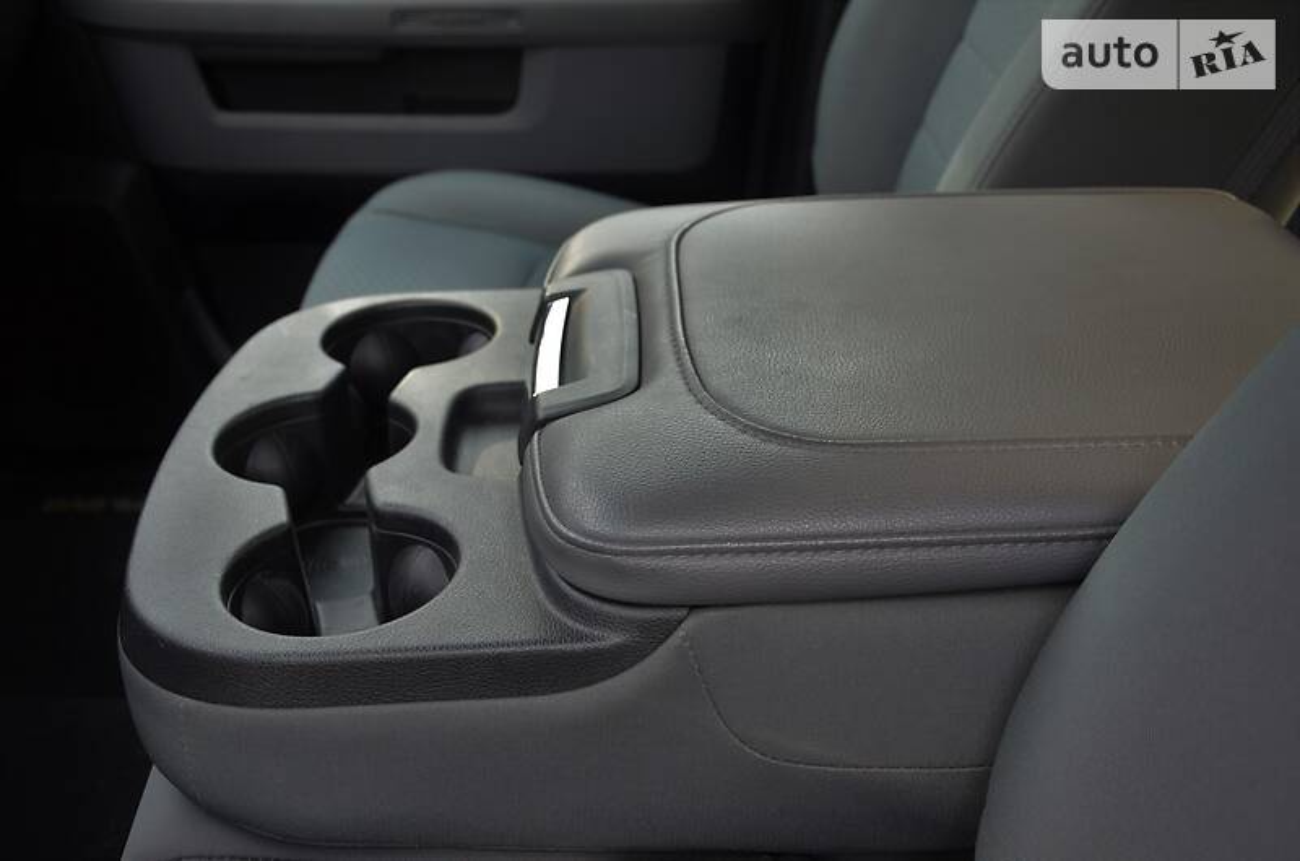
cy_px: 430
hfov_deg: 46.5
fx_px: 1514
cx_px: 650
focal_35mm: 42
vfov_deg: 31.8
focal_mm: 28
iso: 400
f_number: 5
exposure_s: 1/100
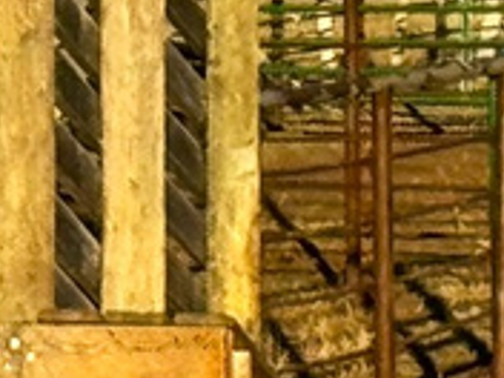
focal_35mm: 627
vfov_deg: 2.4
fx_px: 9129
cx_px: 200
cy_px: -232
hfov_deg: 3.2
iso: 64
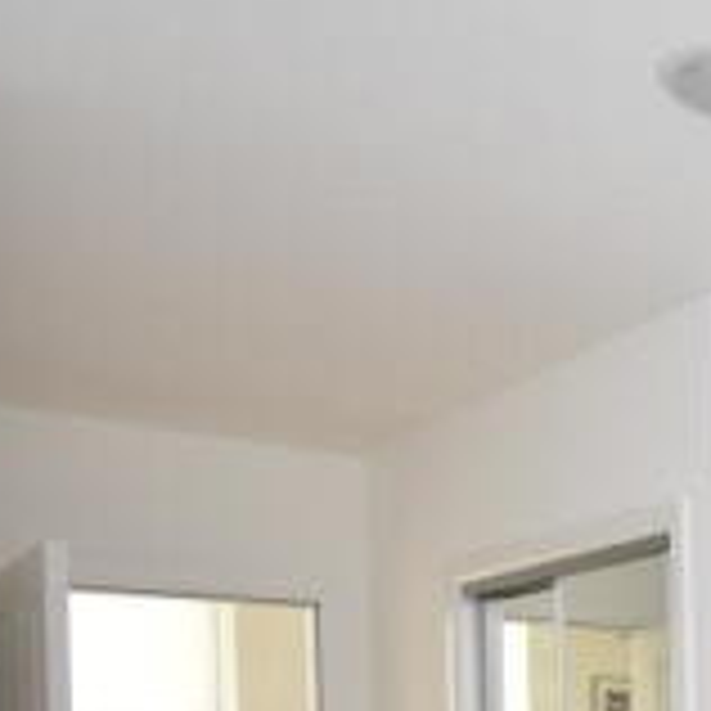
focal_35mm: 53
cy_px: 767
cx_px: 1042
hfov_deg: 25.2
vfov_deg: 29.3
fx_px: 1232
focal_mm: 10
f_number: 4.5
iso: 400
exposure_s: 1/80
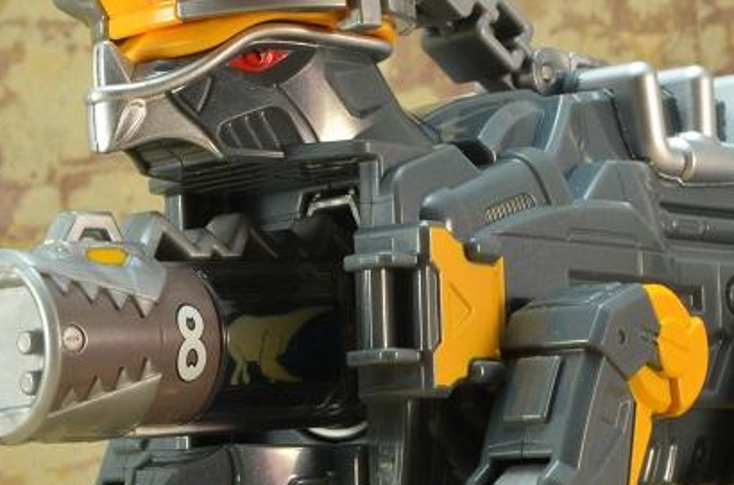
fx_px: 2619
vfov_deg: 10.6
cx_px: 346
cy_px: 345
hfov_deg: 16.0
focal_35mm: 129
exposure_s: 1.6
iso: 100
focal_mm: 55
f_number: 29
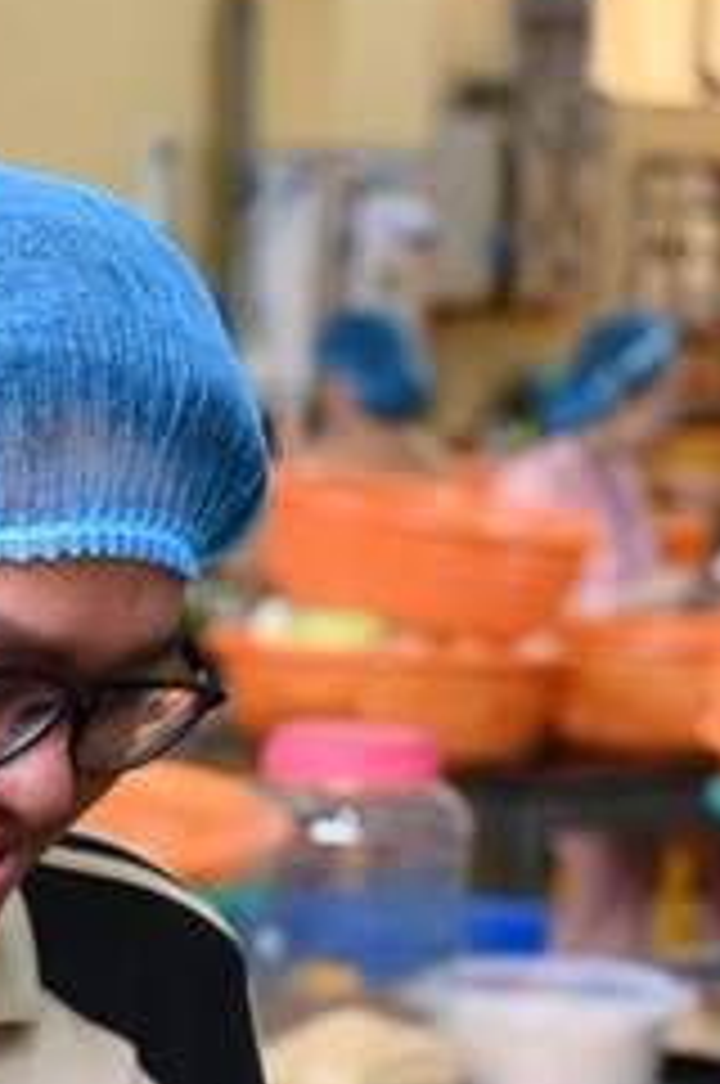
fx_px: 4061
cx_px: 40
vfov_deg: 14.9
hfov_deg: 10.1
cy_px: 1106
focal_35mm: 135
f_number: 4
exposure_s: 1/125
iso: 2000
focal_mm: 50
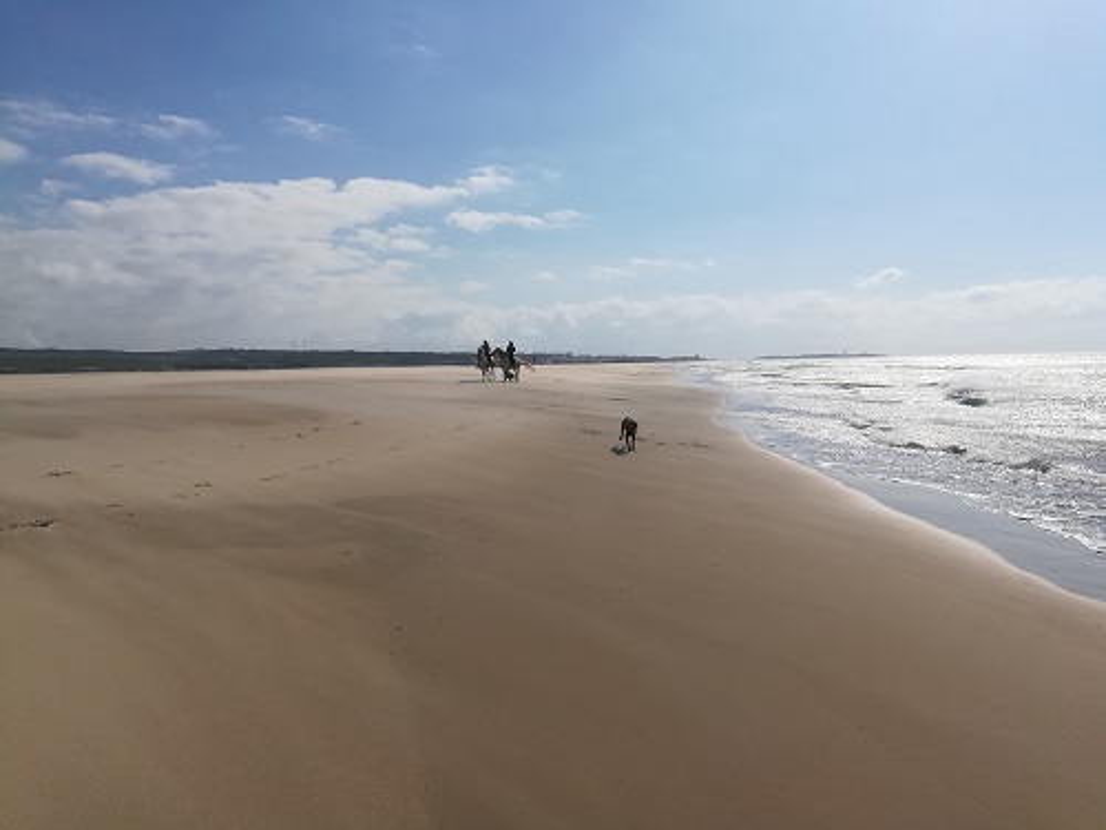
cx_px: 553
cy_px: 415
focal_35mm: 26
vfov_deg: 53.1
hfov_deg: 67.3
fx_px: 831
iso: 50
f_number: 2.2
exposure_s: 1/3876
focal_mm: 3.83
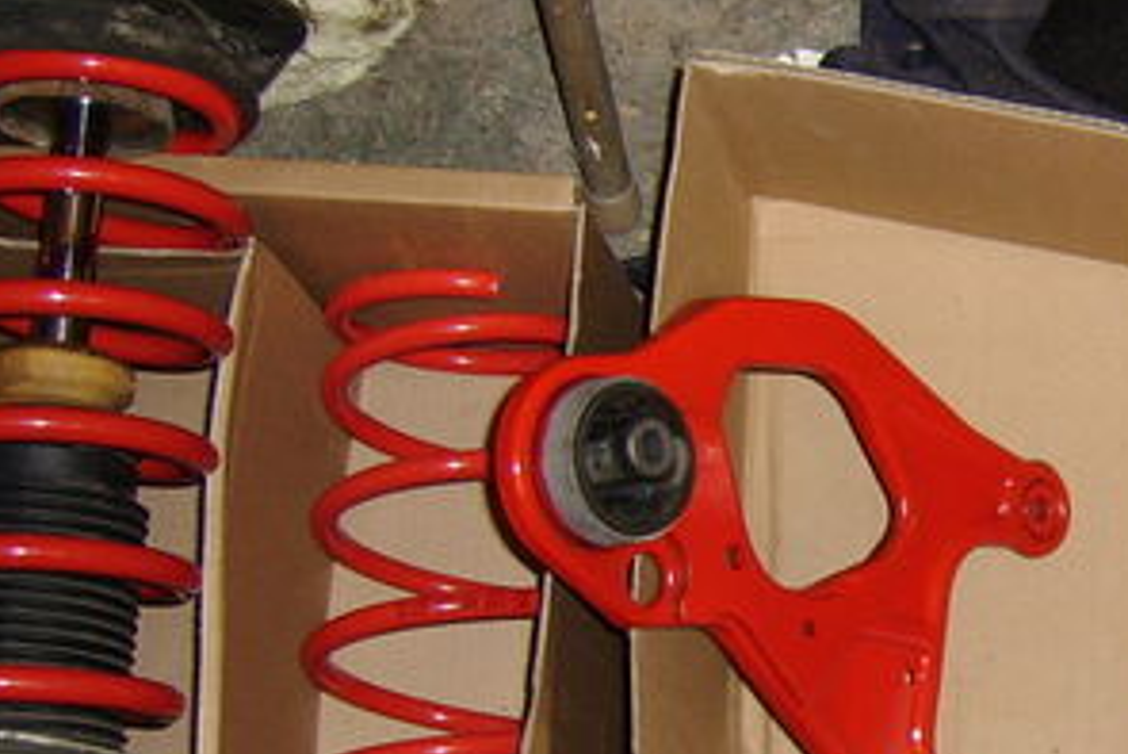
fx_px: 2476
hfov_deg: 24.5
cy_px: 632
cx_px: 1120
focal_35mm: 79
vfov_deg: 17.1
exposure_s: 1/30
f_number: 2.8
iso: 100
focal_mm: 5.95
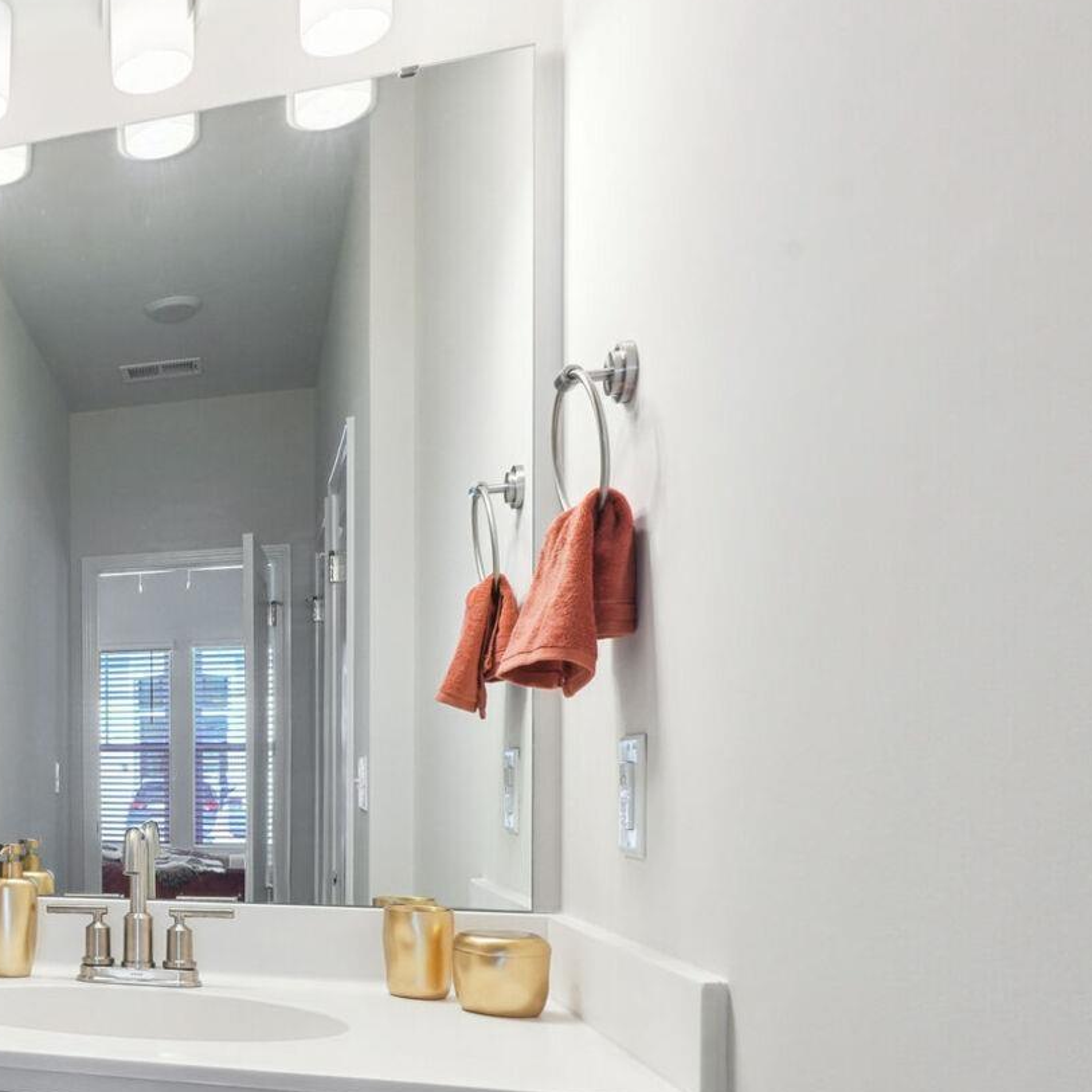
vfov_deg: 47.1
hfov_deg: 35.9
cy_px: 783
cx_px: -265
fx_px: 1213
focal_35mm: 34
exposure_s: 1/13
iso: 400
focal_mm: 16
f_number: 11
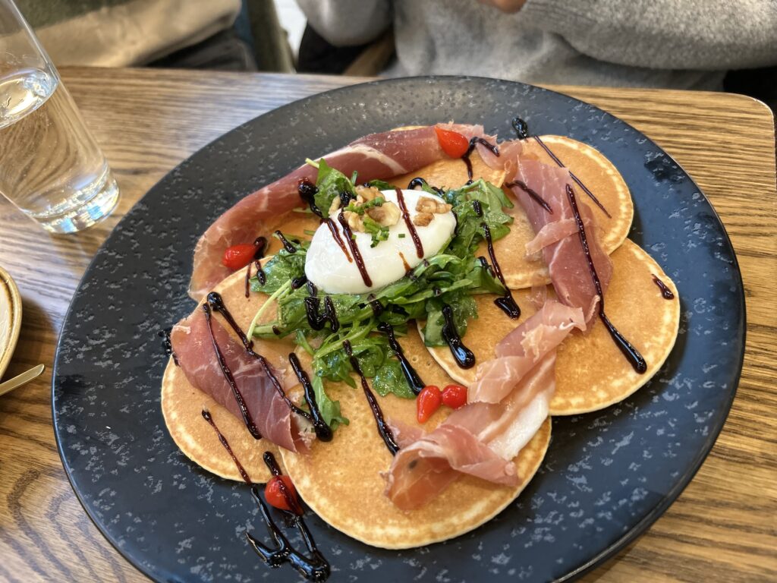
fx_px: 584
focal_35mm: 26
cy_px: 292
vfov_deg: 53.1
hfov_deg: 67.3
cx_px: 388
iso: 200
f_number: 1.5
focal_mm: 5.7
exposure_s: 1/60
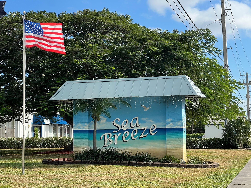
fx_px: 558
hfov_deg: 25.3
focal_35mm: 77
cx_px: 126
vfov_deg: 19.1
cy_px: 94
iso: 32
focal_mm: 9
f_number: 2.8
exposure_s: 1/704
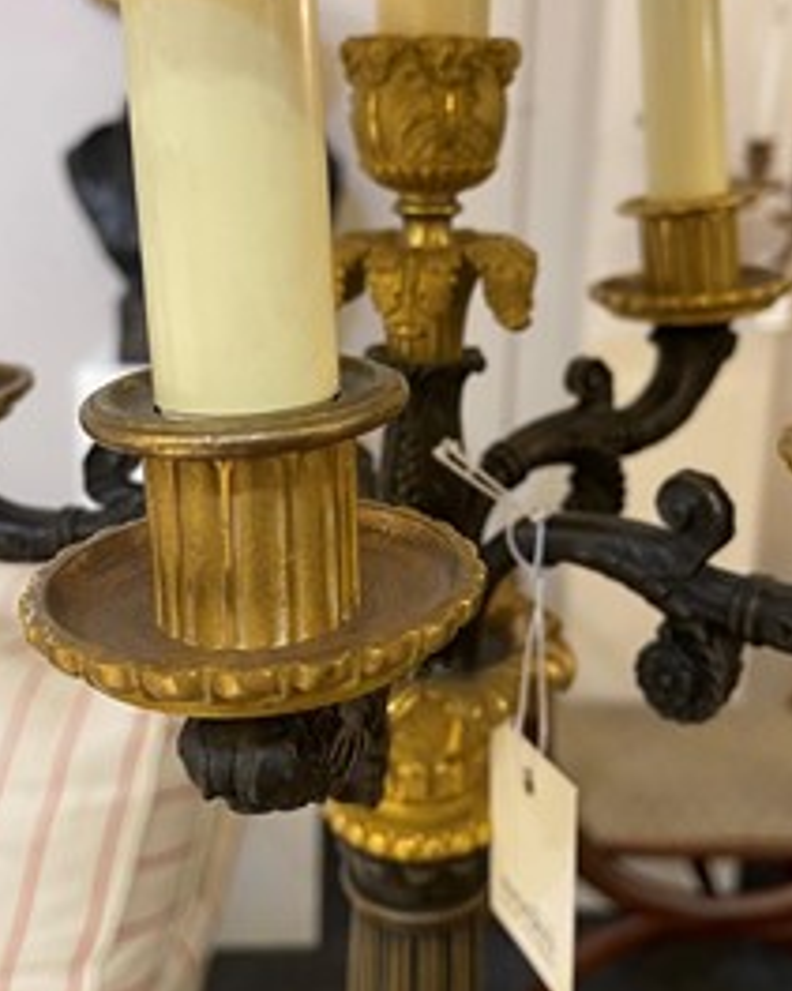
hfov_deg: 40.1
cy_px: 372
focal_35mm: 37
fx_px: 1085
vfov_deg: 48.6
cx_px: 424
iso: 160
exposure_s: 1/50
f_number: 1.6
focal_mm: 5.1
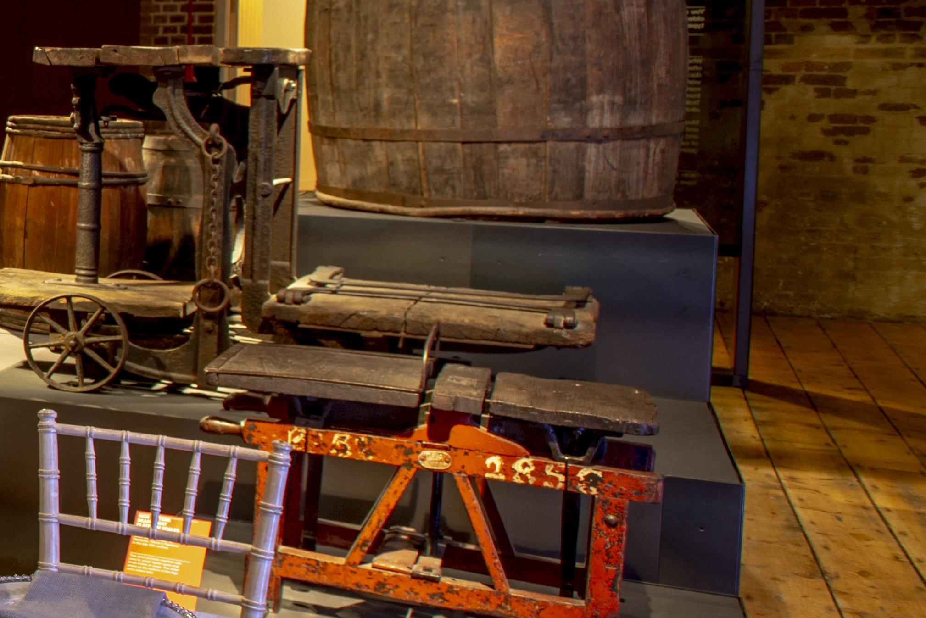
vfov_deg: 21.7
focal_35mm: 62
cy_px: 153
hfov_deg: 22.1
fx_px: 1595
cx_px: -683
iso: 100
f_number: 8
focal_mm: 17
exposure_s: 4
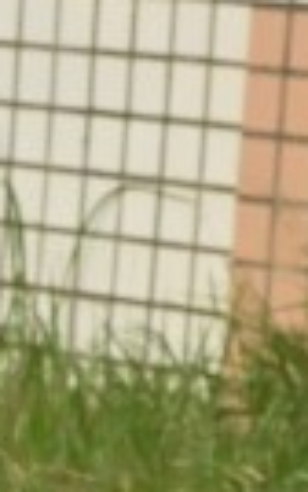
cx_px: -708
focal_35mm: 468
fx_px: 6272
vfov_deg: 4.5
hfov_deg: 2.8
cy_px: 316
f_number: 5.6
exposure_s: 1/2500
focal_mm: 40
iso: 1800
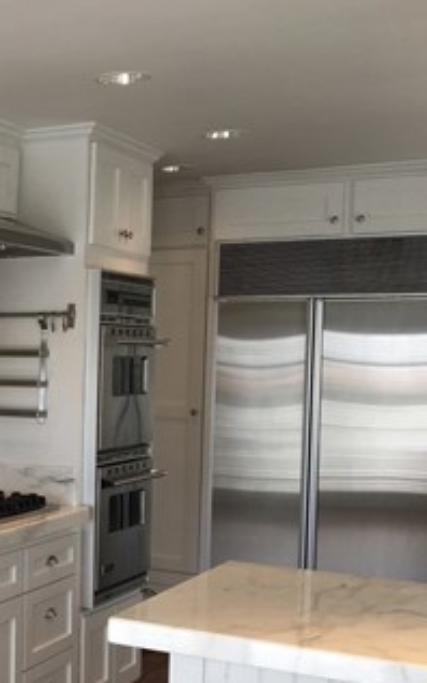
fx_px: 1155
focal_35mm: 62
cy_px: 416
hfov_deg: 18.2
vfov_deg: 32.9
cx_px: -246
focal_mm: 4.15
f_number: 2.2
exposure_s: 1/124
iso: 25
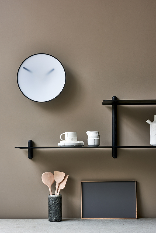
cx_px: 78
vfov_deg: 23.9
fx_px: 552
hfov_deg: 16.1
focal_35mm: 85
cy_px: 116
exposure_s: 1/1.59
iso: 100
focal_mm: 85
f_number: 8
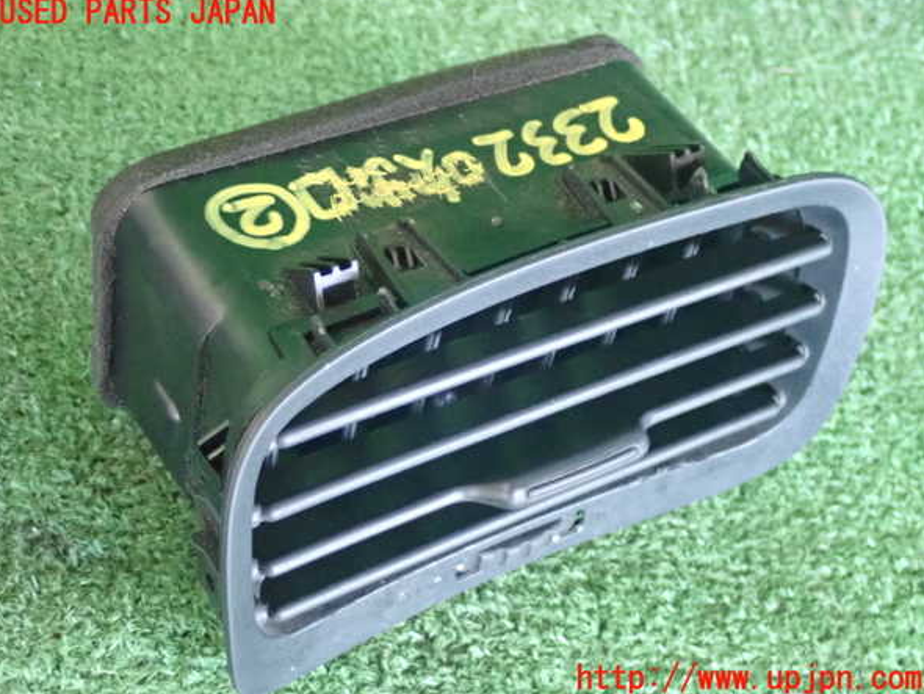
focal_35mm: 62
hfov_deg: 31.2
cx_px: 460
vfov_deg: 23.7
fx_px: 1656
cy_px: 346
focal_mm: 11.01
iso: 2500
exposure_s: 1/60
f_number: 3.6
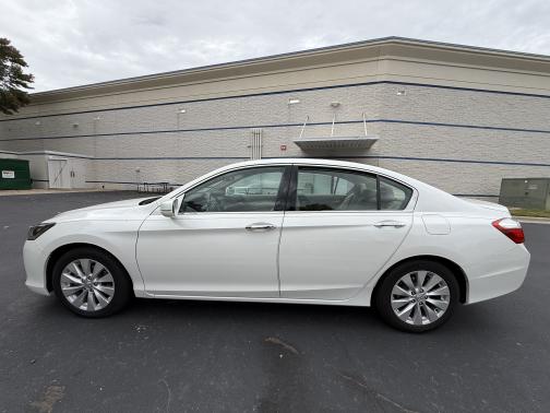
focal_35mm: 14
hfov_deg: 102.1
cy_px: 206
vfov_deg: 85.7
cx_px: 275
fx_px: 222
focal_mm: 2.22
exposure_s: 1/430
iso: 50
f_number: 2.2
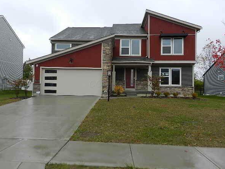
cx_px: 113
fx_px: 175
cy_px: 83
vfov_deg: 51.3
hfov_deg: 65.4
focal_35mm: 27
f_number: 3.5
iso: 160
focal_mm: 4.5
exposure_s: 1/250
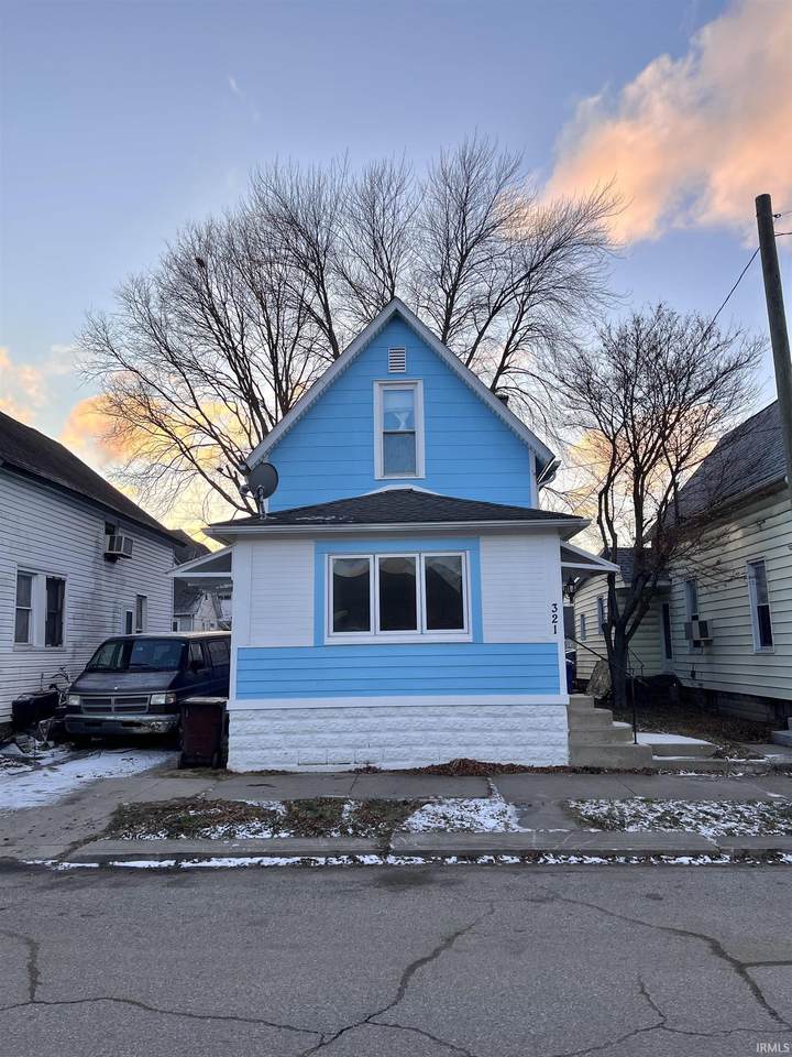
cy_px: 528
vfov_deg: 67.3
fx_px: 793
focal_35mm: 26
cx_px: 396
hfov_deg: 53.1
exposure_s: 1/571
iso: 50
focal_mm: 5.1
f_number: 1.6
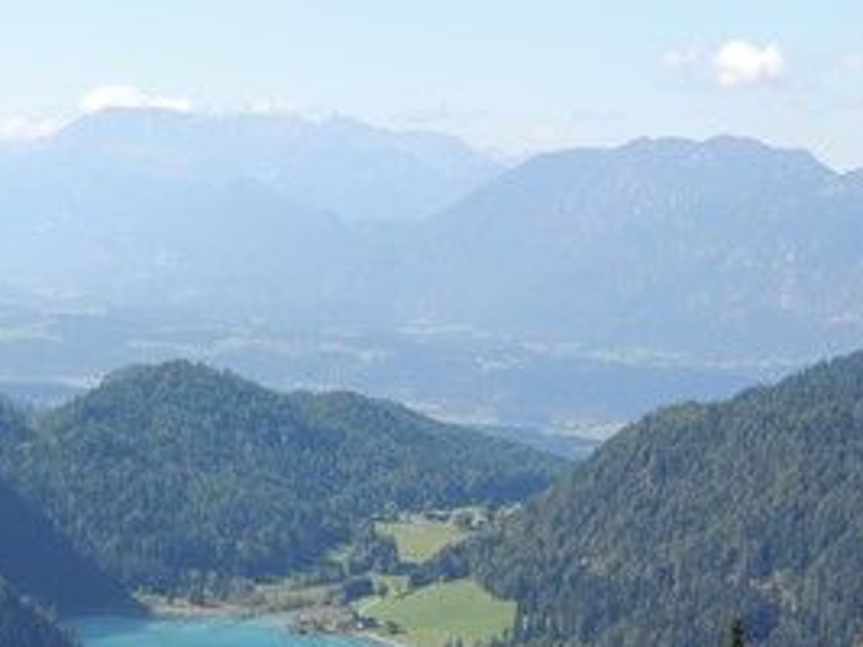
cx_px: 187
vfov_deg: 10.3
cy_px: 369
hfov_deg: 13.7
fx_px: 3588
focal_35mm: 144
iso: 100
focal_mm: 10.7
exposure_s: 1/500
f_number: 3.7
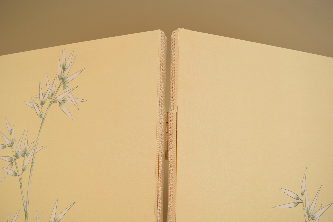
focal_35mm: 32
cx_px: 166
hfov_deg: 59.5
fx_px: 291
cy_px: 111
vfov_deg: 41.7
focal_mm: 21
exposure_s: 1/60
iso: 100
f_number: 5.6
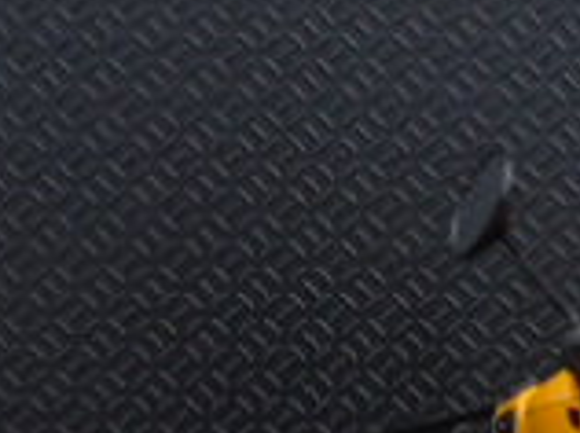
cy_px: 822
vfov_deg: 8.9
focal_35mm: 158
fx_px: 2643
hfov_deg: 12.5
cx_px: 301
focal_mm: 6.9
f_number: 8.6
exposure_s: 1/320
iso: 400
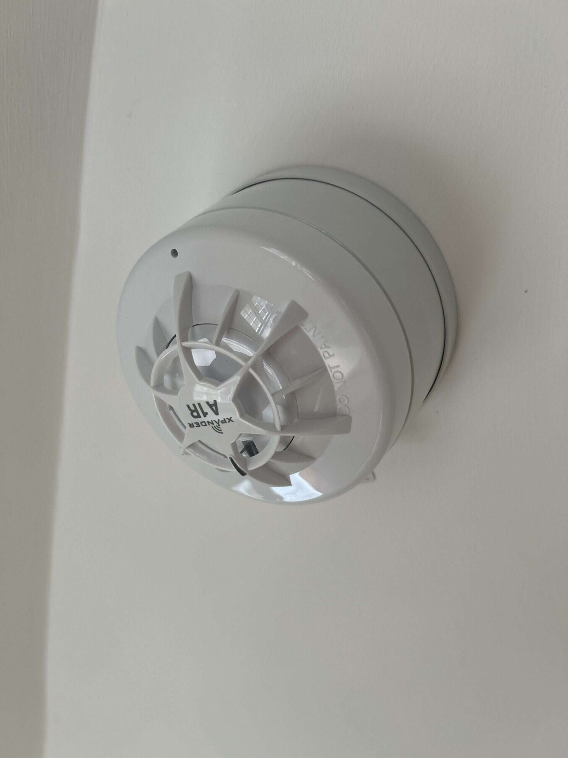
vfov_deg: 67.3
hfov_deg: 53.1
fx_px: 569
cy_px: 379
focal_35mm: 26
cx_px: 284
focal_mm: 5.7
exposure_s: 1/121
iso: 80
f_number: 1.5
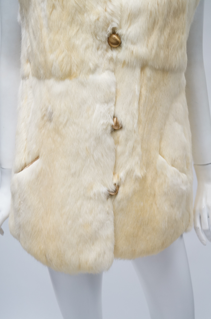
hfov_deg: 31.8
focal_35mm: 42
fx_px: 370
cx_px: 106
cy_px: 160
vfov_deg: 46.5
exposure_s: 1/60
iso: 640
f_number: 4.5
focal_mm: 28
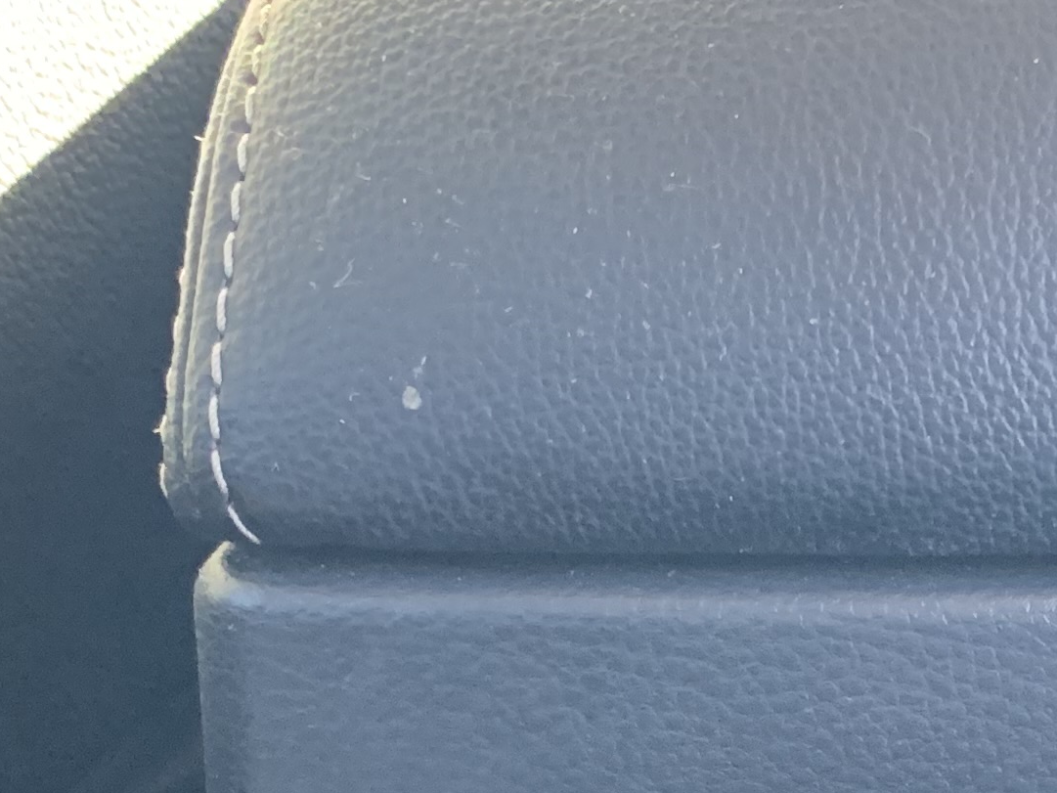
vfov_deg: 14.5
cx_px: 1247
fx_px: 2962
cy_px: 1072
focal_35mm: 97
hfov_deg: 19.2
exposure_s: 1/45
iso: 400
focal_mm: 4.25
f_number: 1.8
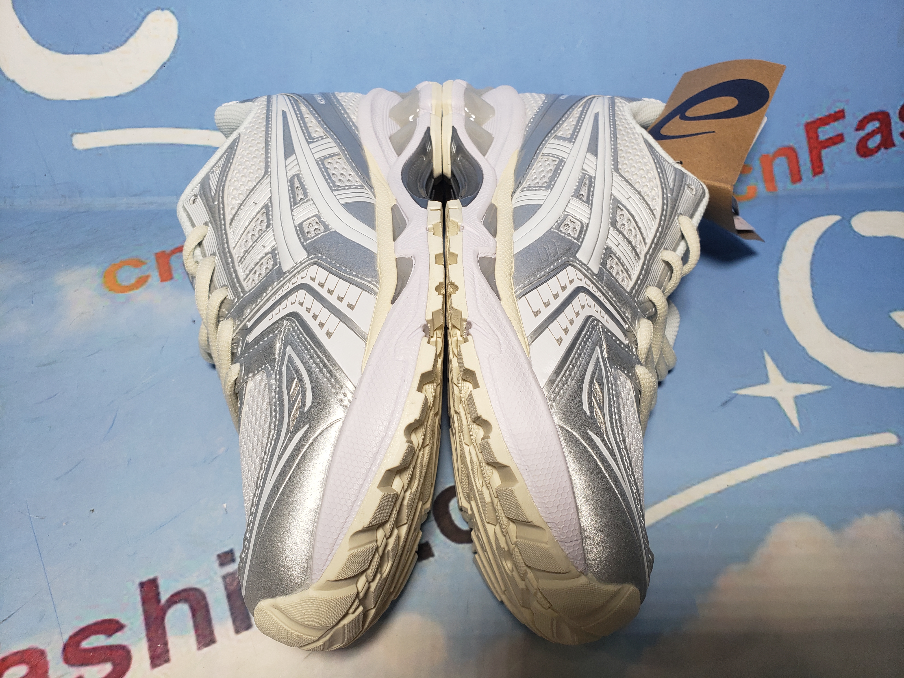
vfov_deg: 53.1
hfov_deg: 67.3
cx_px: 452
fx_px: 679
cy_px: 339
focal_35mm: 26
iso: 50
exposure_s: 1/201
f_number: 2.4
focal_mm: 4.3
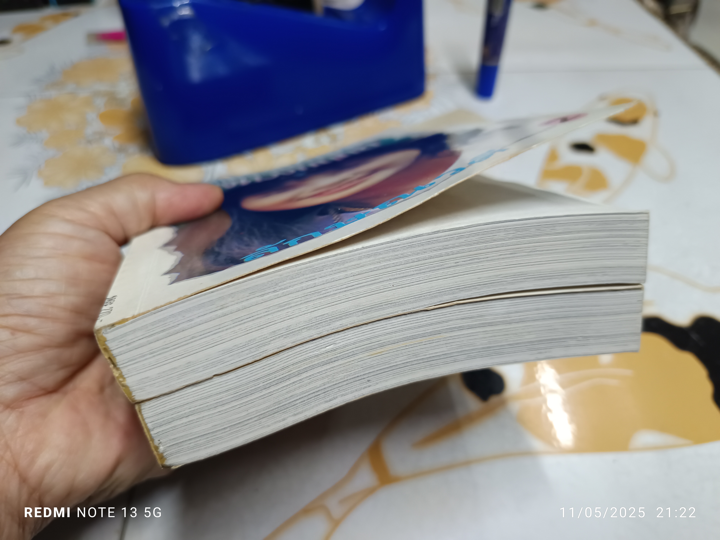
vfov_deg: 56.8
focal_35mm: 24
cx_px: 360
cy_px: 270
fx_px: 499
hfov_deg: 71.6
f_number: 1.7
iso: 1222
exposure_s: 1/33.3
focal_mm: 5.31
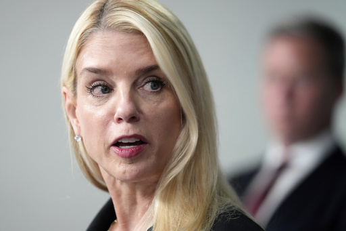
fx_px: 1921
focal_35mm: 200
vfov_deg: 6.9
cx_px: 173
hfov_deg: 10.3
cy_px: 116
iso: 3200
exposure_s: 1/640
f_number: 2.8
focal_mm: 200
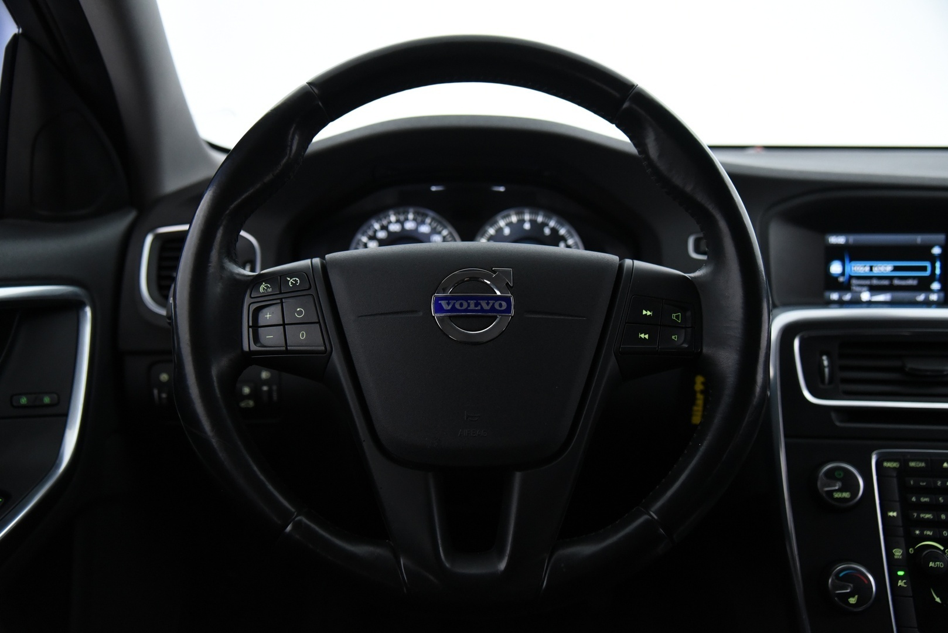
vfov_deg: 42.4
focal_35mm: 31
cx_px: 474
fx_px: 817
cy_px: 316
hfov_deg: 60.3
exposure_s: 1/40
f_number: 4
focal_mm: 31
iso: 4000
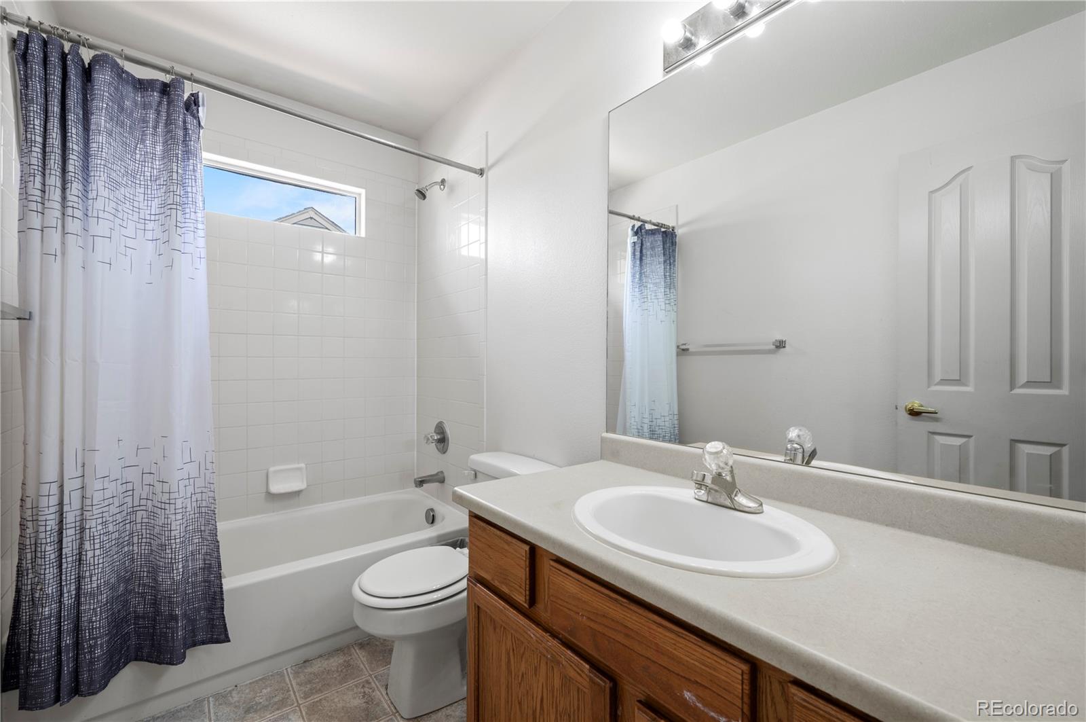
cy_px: 361
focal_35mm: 15
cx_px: 543
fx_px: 452
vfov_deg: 77.2
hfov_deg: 100.5
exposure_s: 1/2
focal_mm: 15
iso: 100
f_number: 8
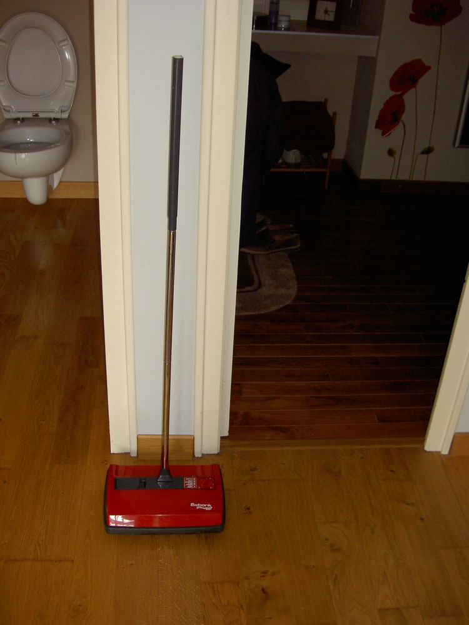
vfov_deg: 47.9
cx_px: 234
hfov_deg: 36.8
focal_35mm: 39
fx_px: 705
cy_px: 312
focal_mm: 8
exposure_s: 1/60
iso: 200
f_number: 2.8
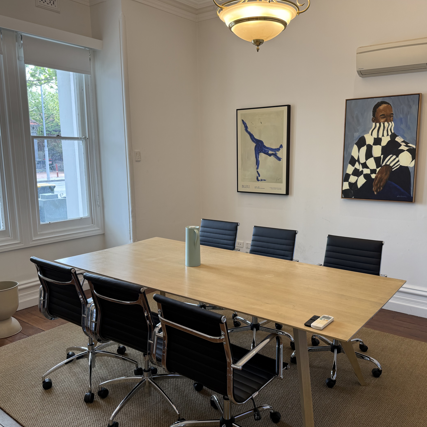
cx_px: 231
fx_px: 405
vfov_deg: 55.6
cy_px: 217
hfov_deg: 55.6
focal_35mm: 29
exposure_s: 1/100
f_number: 1.78
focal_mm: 6.76
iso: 64
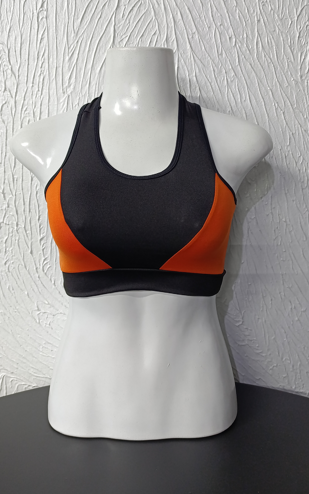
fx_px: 337
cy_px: 243
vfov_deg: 72.5
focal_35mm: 25
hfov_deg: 49.3
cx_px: 153
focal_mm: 6.14
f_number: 1.6
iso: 1000
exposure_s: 1/40
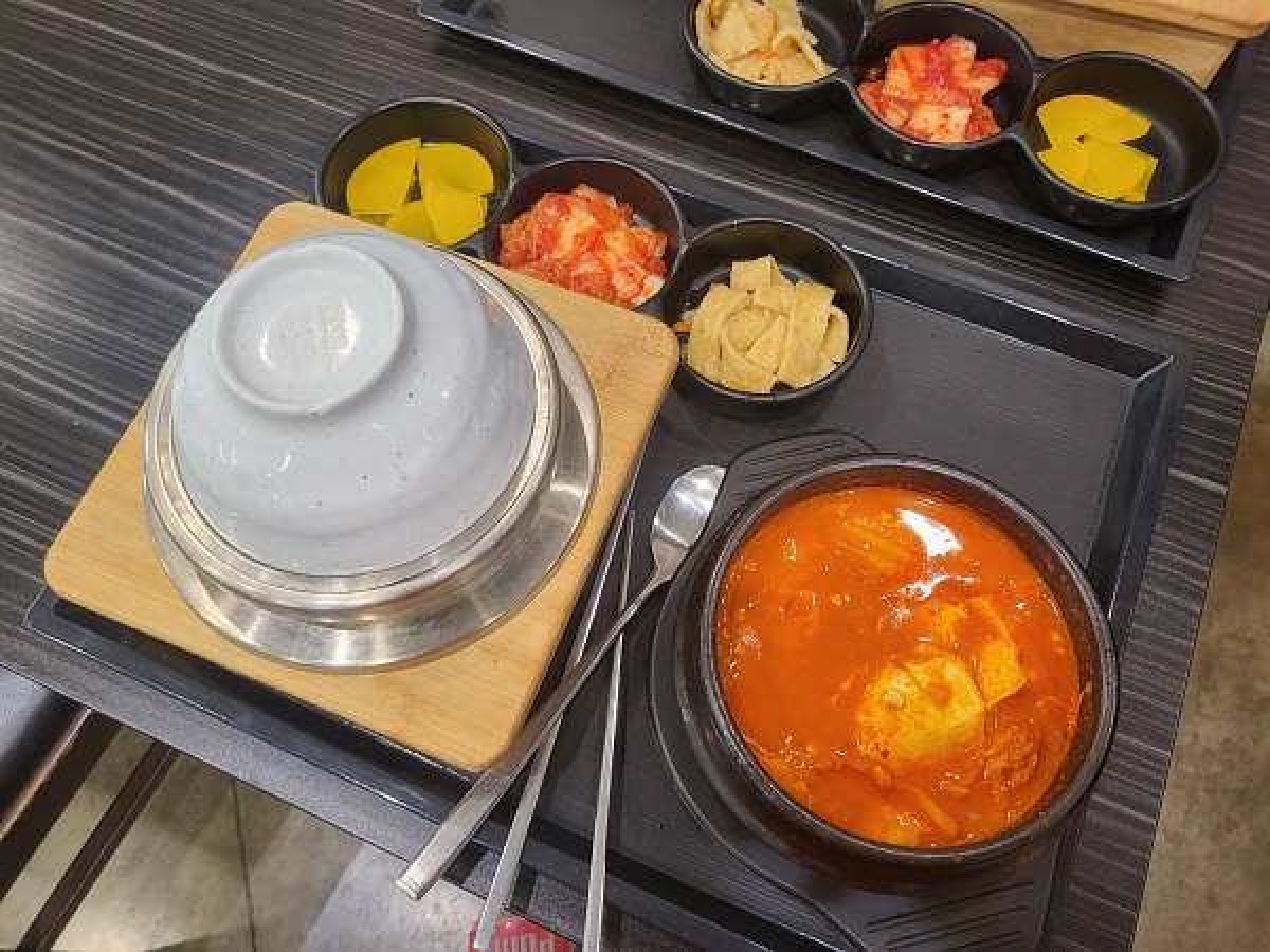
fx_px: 954
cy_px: 476
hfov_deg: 67.3
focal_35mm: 26
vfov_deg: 53.1
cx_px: 635
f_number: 1.8
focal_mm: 4.25
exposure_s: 1/60
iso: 200
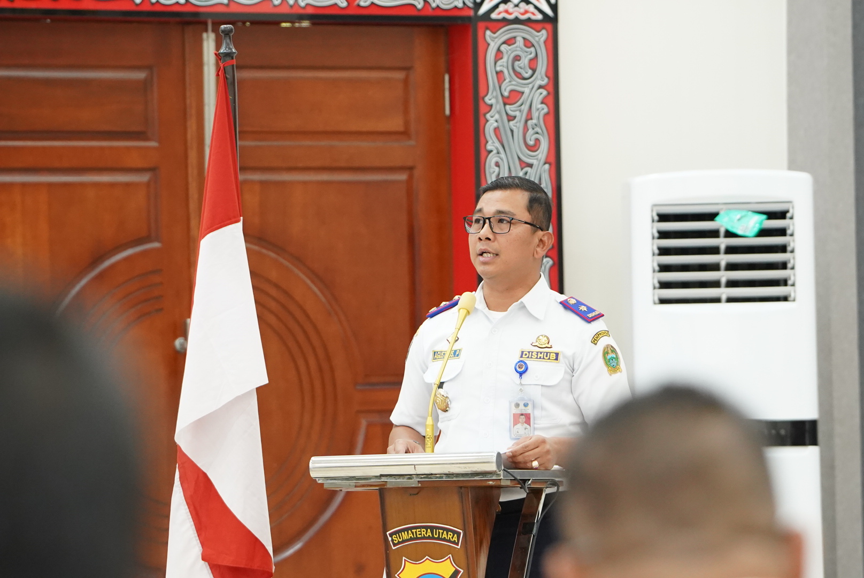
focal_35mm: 256
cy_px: 289
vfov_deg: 5.4
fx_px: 6148
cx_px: 432
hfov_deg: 8.0
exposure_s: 1/125
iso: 4000
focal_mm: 171
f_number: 4.5
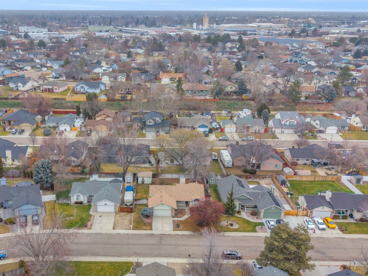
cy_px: 169
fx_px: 415
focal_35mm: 39
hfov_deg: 47.5
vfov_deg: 36.7
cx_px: 140
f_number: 1.8
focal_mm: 8.67
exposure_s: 1/800
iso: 200
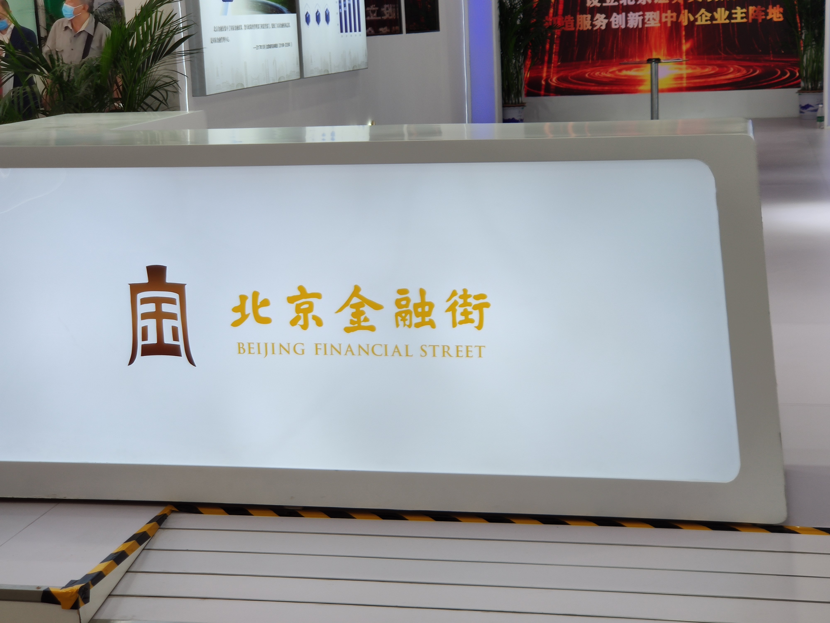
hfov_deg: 31.7
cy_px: 312
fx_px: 1463
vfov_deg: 24.0
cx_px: 415
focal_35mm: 61
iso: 100
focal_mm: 6.22
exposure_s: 1/125
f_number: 2.2
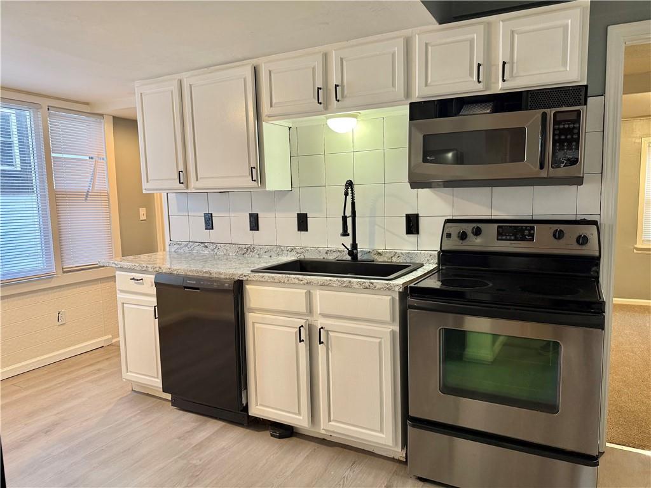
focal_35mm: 24
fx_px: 451
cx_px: 326
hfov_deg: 71.6
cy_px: 244
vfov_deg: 56.8
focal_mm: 6.76
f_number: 1.78
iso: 200
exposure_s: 1/60
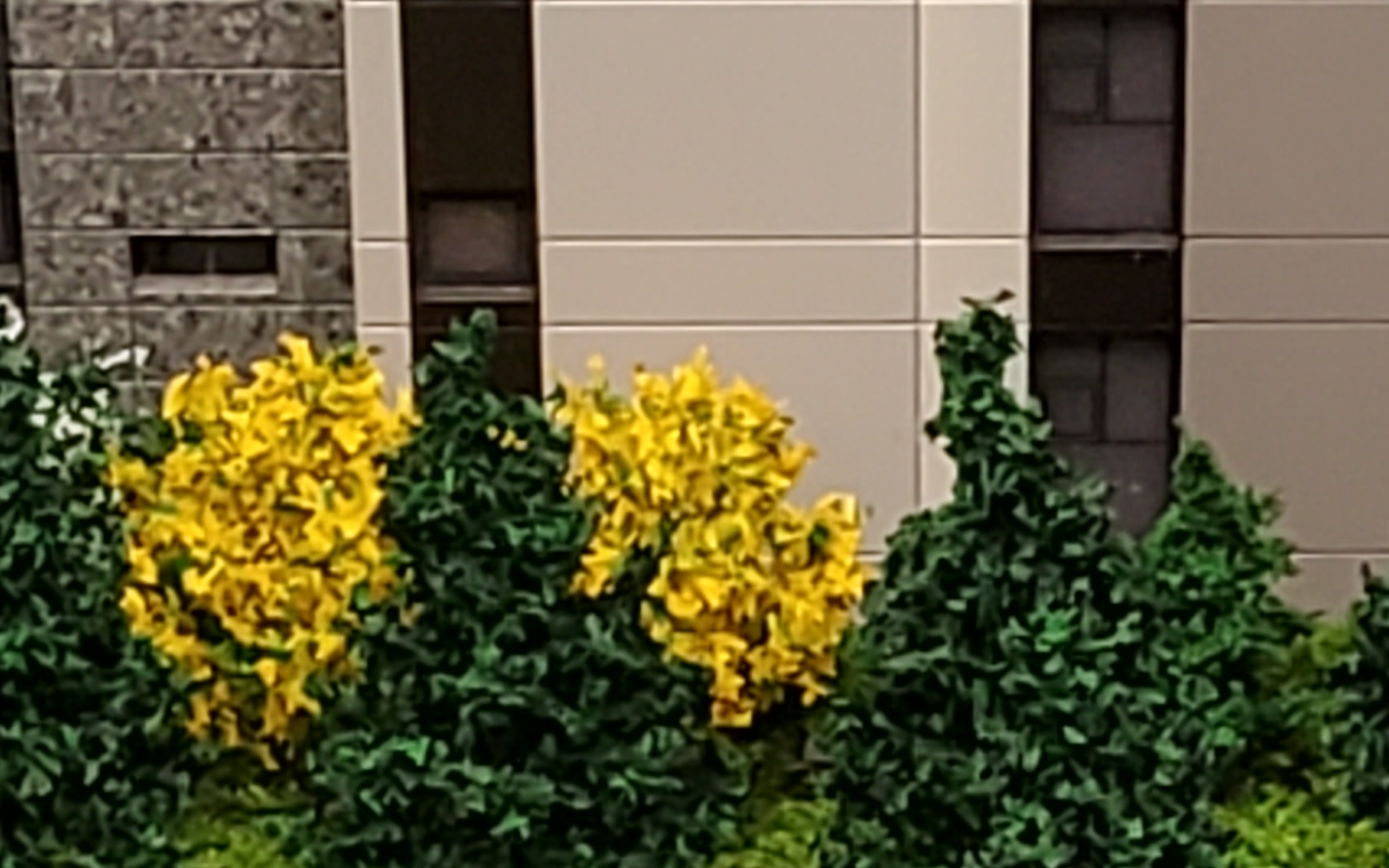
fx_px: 3672
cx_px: 1136
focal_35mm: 97
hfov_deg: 21.1
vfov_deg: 12.0
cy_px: 1723
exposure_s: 1/120
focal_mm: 4.25
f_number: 1.8
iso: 64
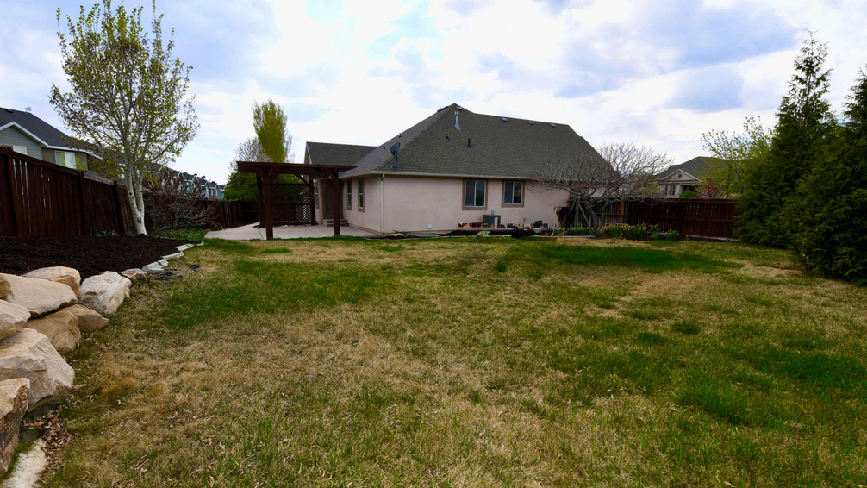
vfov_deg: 67.0
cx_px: 440
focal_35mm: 16
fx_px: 368
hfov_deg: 99.4
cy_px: 257
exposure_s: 1/250
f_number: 8
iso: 200
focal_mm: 15
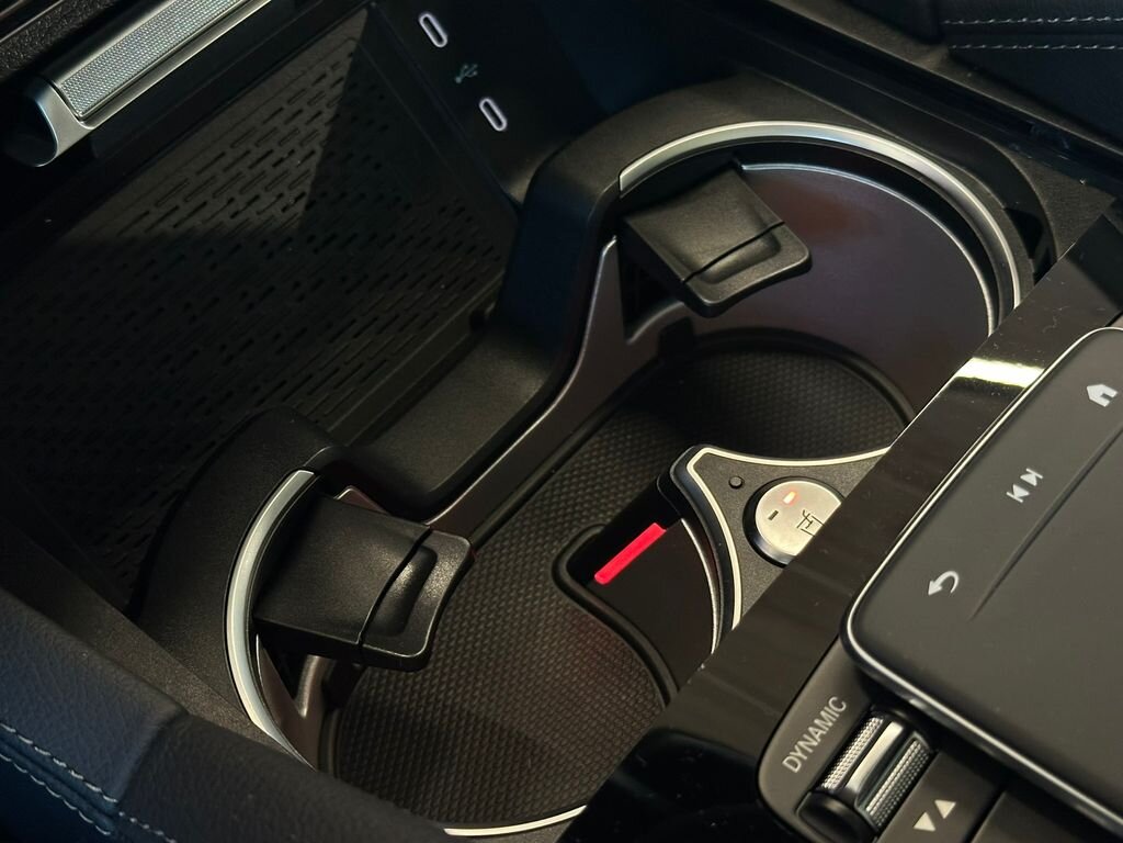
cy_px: 422
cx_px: 562
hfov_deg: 39.7
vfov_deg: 30.3
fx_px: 1557
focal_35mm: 48
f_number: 1.78
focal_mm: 6.86
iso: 400
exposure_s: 1/40
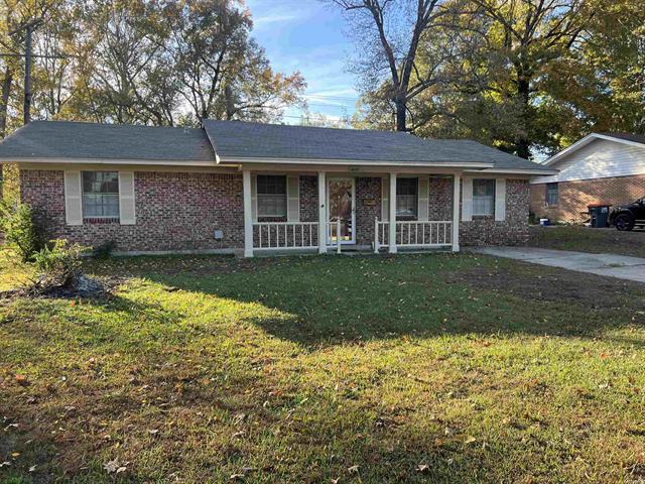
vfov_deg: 53.1
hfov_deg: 67.3
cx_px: 322
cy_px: 242
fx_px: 484
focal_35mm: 26
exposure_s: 1/411
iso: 50
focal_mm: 5.7
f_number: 1.5
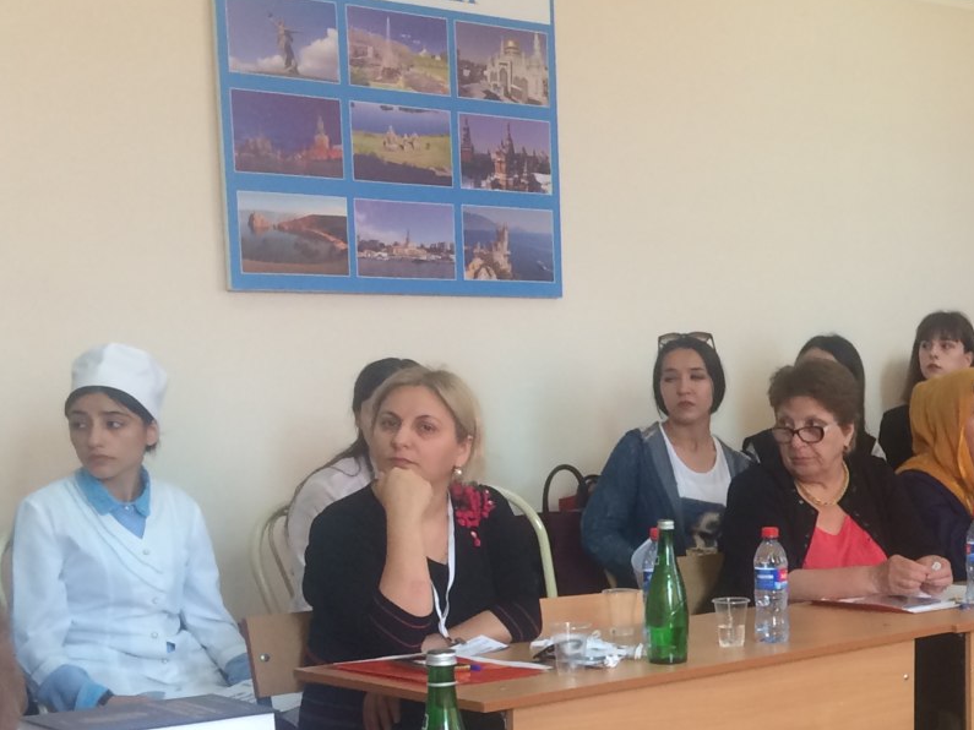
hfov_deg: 24.8
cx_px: 1078
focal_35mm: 73
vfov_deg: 19.8
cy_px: 631
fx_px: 2054
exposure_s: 1/33
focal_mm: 4.15
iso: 50
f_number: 2.2
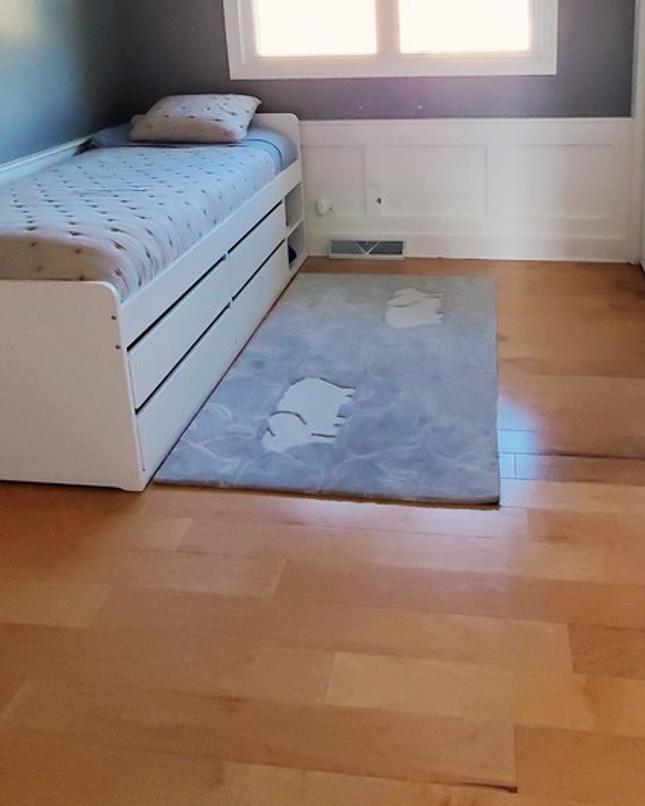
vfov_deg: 59.3
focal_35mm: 26
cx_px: 419
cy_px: 130
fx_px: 620
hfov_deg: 54.1
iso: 320
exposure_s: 1/60
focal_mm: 1.8
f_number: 2.2
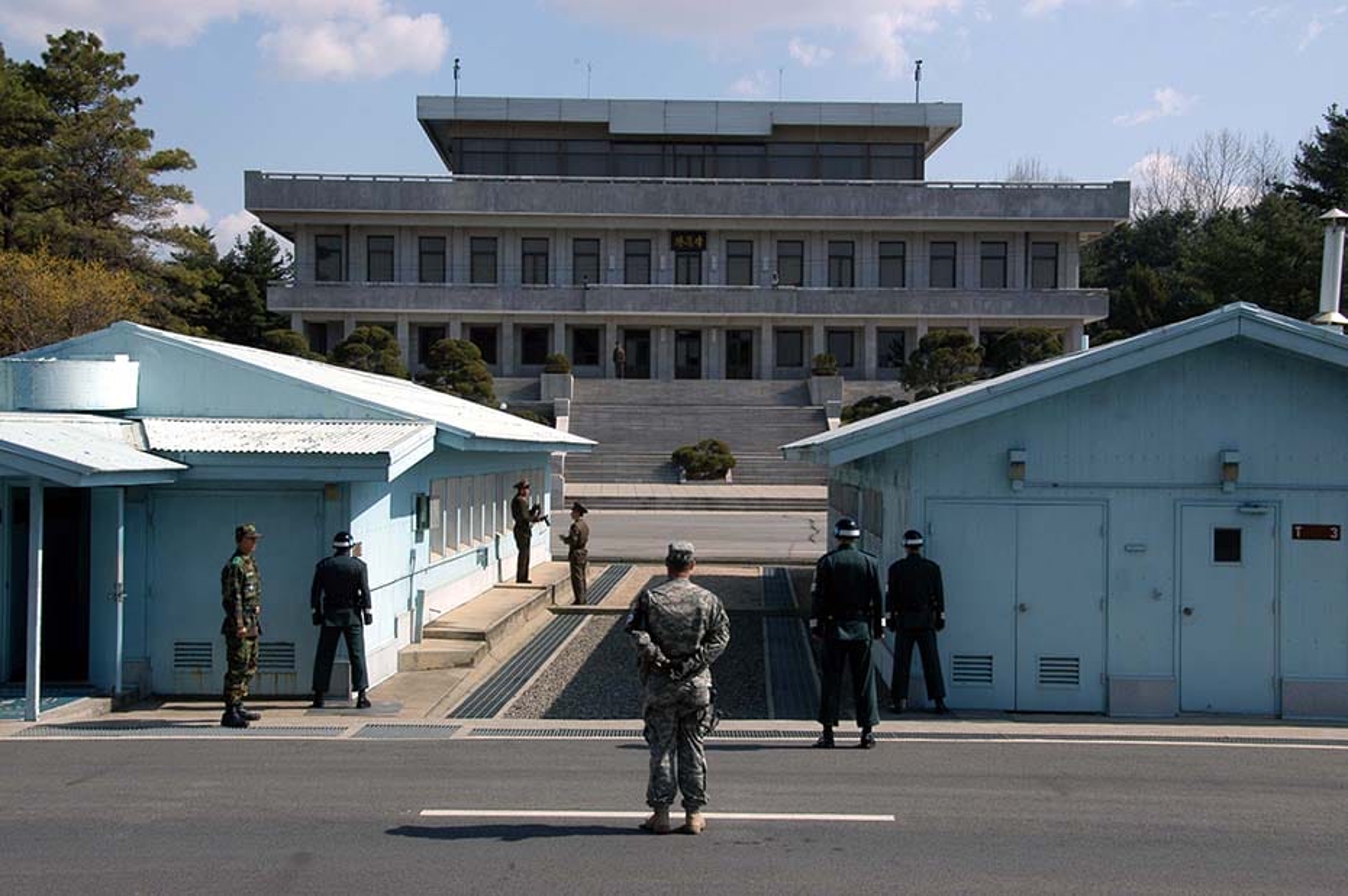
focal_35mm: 48
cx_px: 674
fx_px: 1795
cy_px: 448
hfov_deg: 41.2
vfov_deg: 28.0
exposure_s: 1/400
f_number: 10
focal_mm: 32
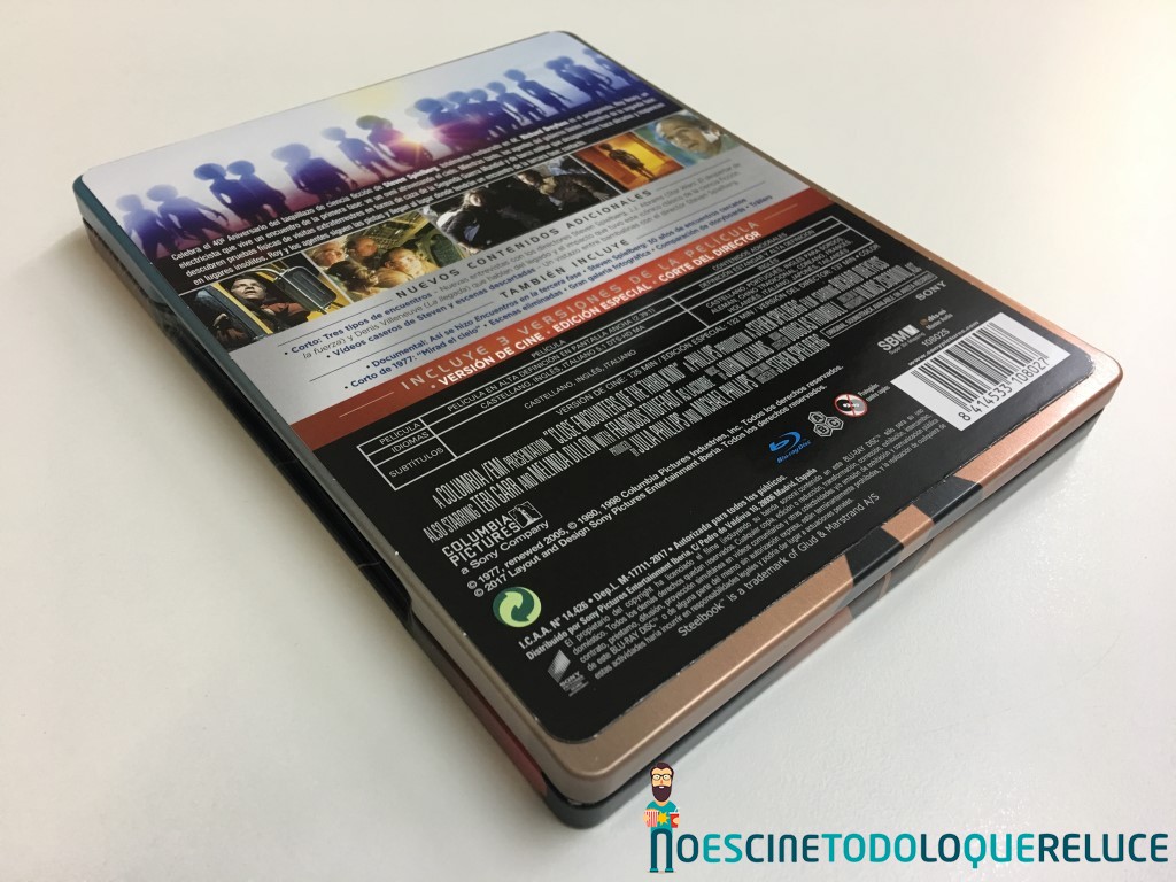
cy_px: 441
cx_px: 588
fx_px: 985
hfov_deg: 61.7
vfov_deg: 48.2
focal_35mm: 29
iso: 50
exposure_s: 1/17
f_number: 2.2
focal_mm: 4.15
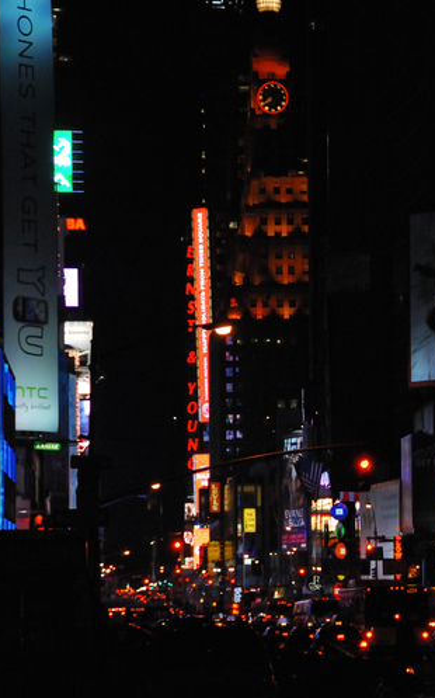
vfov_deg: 13.8
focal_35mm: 151
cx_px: 312
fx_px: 2868
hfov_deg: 8.7
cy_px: 447
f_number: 5
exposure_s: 1/200
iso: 1600
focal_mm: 70
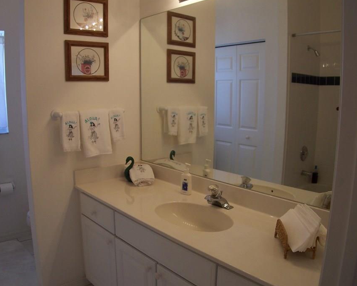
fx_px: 486
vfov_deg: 32.8
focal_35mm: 46
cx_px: 158
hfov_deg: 40.3
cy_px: 144
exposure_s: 1/60
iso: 100
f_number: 2.8
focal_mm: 8
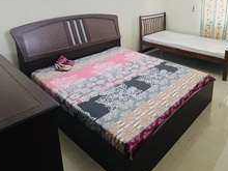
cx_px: 154
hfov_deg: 63.5
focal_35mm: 27
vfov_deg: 48.8
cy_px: 38
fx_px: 178
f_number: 1.8
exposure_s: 1/50
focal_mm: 1.57
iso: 200
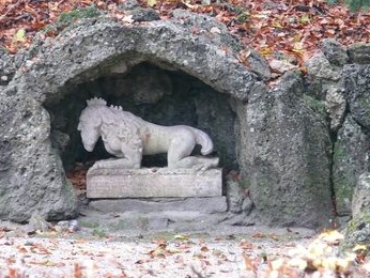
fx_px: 4246
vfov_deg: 3.8
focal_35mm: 397
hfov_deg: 5.0
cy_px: 120
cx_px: 150
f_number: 3.6
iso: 400
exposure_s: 1/30
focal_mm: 57.7
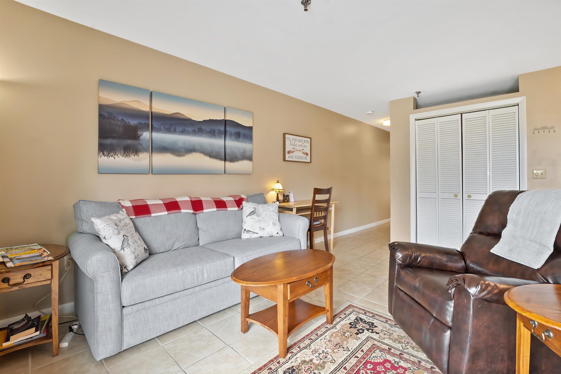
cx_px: 280
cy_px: 187
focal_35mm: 15
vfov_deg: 77.3
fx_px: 234
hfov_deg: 100.4
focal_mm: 10
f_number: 9
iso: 500
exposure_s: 1/4
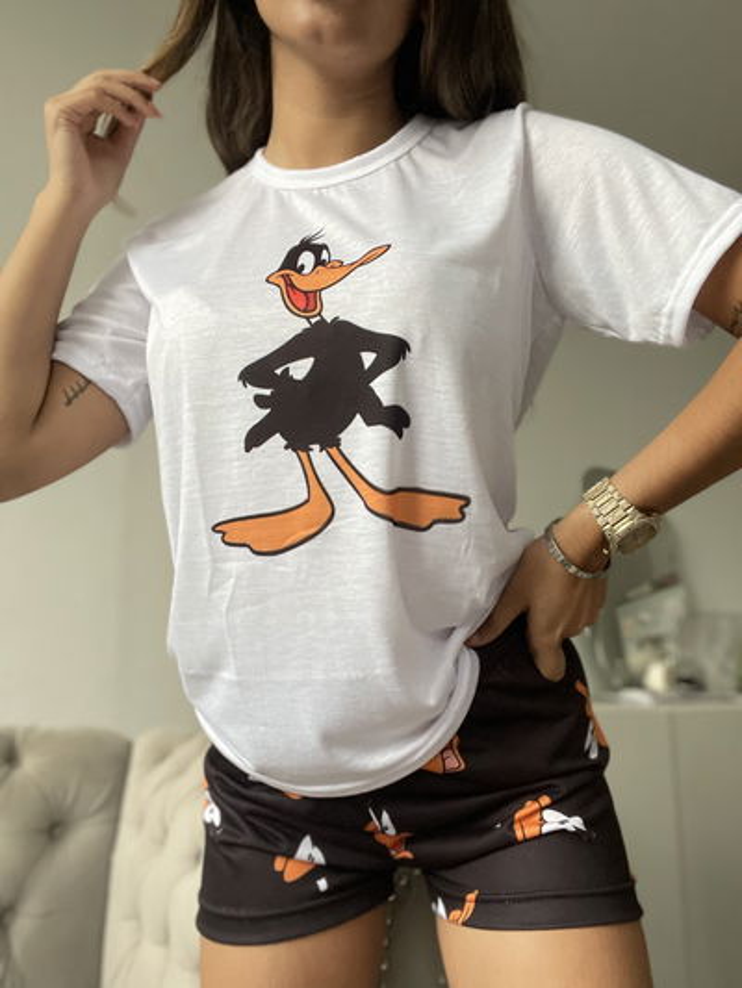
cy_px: 494
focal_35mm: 30
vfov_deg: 60.0
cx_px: 371
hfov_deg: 46.8
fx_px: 857
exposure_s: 1/40
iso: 200
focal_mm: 2.71
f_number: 2.2
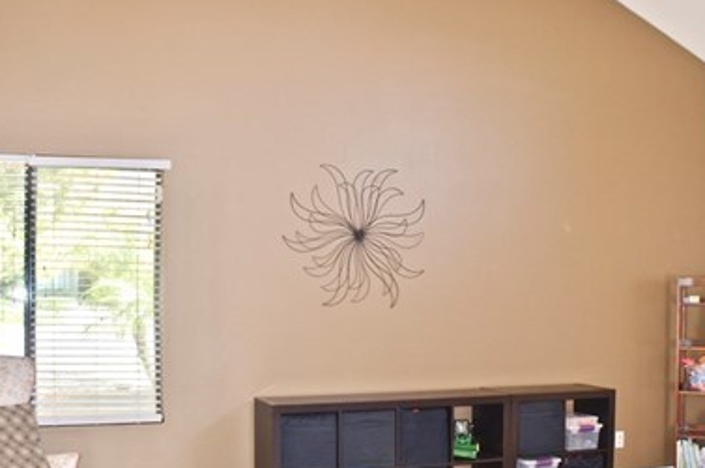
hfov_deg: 35.7
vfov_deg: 24.0
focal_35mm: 56
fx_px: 1095
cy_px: 301
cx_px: 335
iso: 320
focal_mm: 22
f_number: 3.8
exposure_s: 1/30
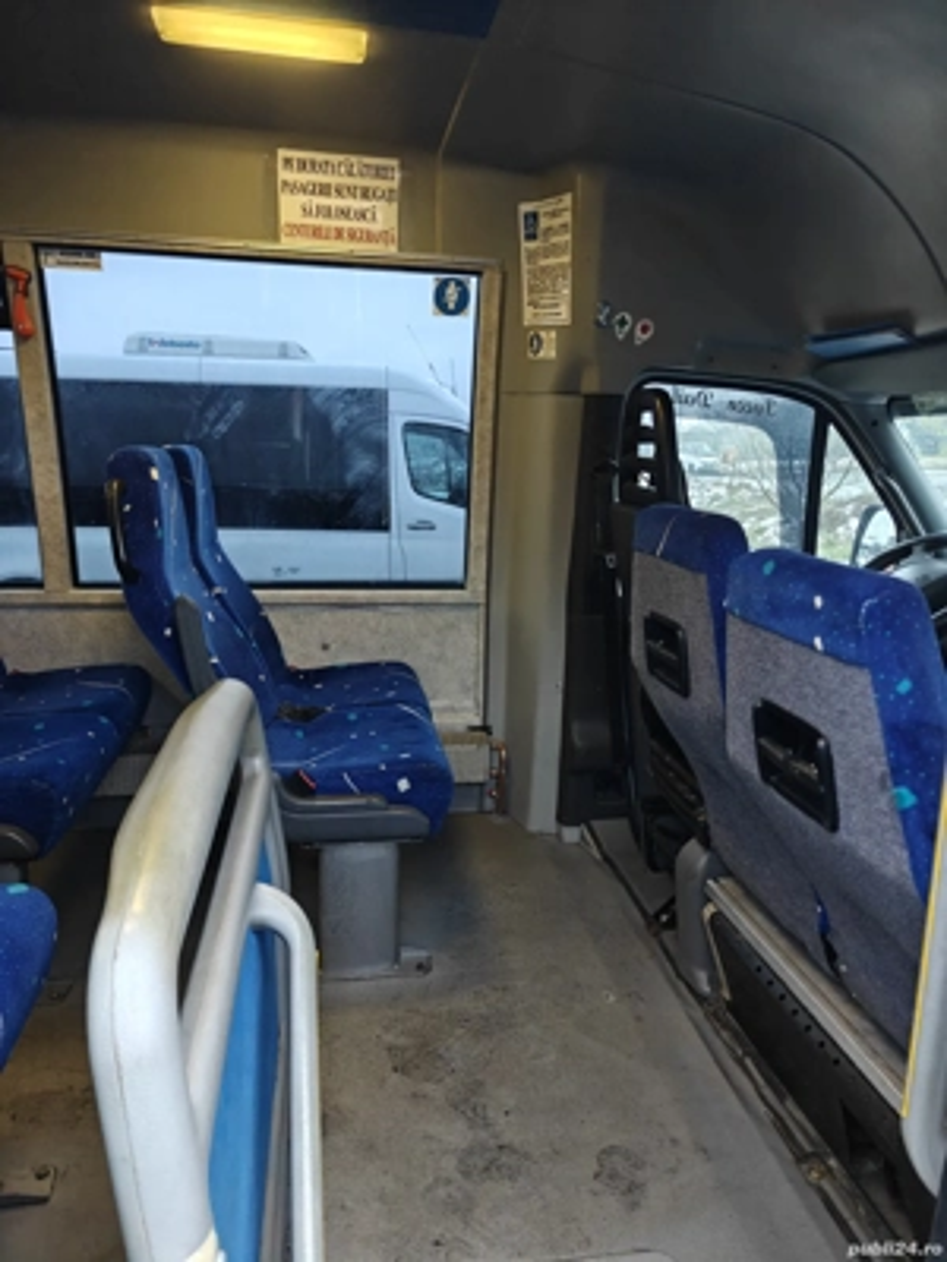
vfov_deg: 73.9
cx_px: 474
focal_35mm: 23
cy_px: 631
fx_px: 839
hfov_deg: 58.9
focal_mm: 6.06
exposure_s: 1/86
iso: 2500
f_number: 1.6
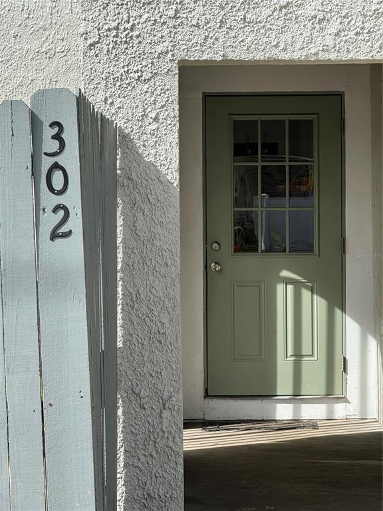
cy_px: 256
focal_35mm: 120
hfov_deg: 12.3
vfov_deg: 16.4
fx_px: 1770
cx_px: 192
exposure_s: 1/759
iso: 50
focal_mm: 15.66
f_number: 2.8
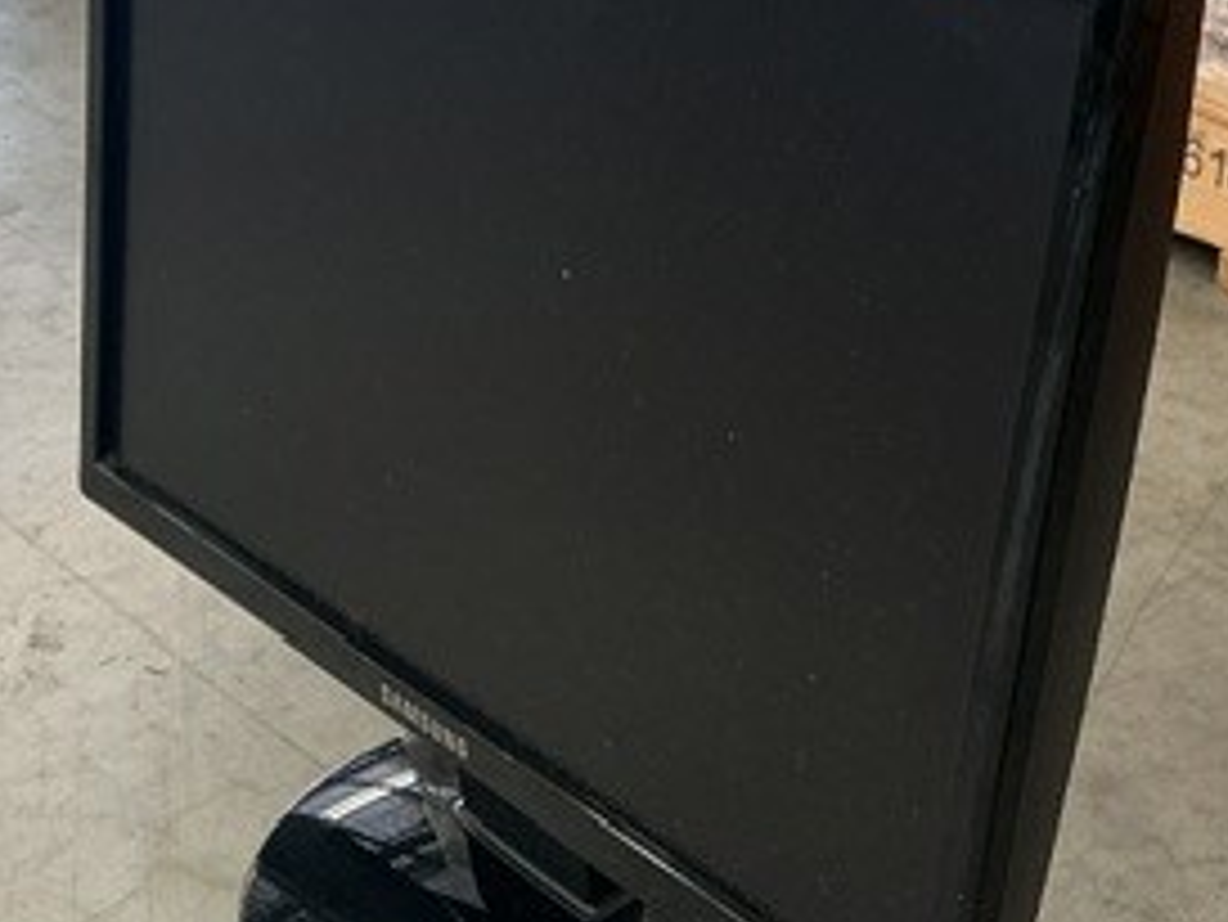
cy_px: 459
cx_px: 706
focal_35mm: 68
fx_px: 2413
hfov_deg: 28.5
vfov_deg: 21.6
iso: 64
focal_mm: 3
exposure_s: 1/50
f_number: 1.8
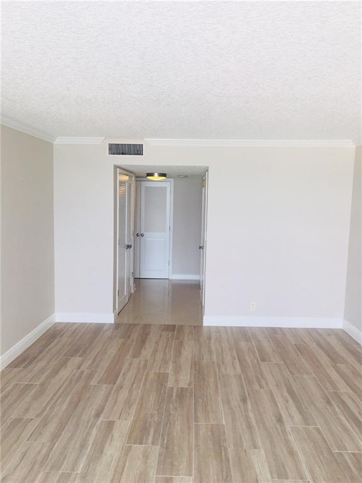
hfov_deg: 48.2
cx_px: 181
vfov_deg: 61.7
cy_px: 242
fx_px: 404
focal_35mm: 29
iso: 25
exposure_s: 1/60
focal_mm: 4.15
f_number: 2.2
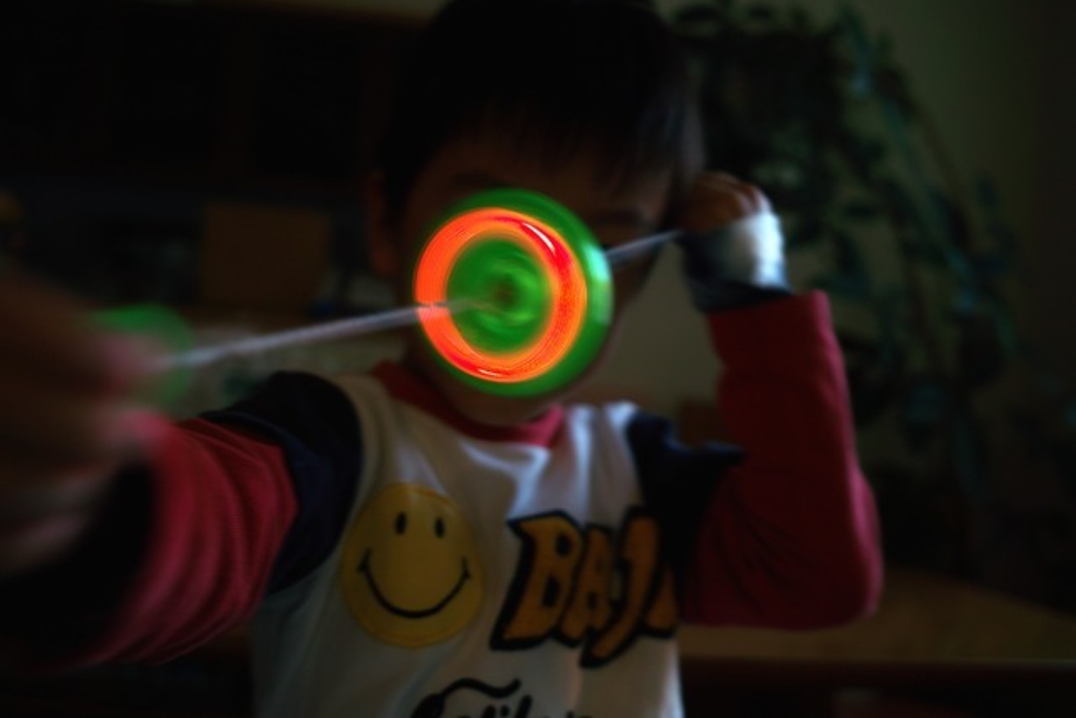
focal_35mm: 41
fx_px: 1226
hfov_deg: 47.4
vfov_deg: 32.6
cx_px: 538
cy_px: 359
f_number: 2.8
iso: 200
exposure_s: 1/15
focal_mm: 24.2
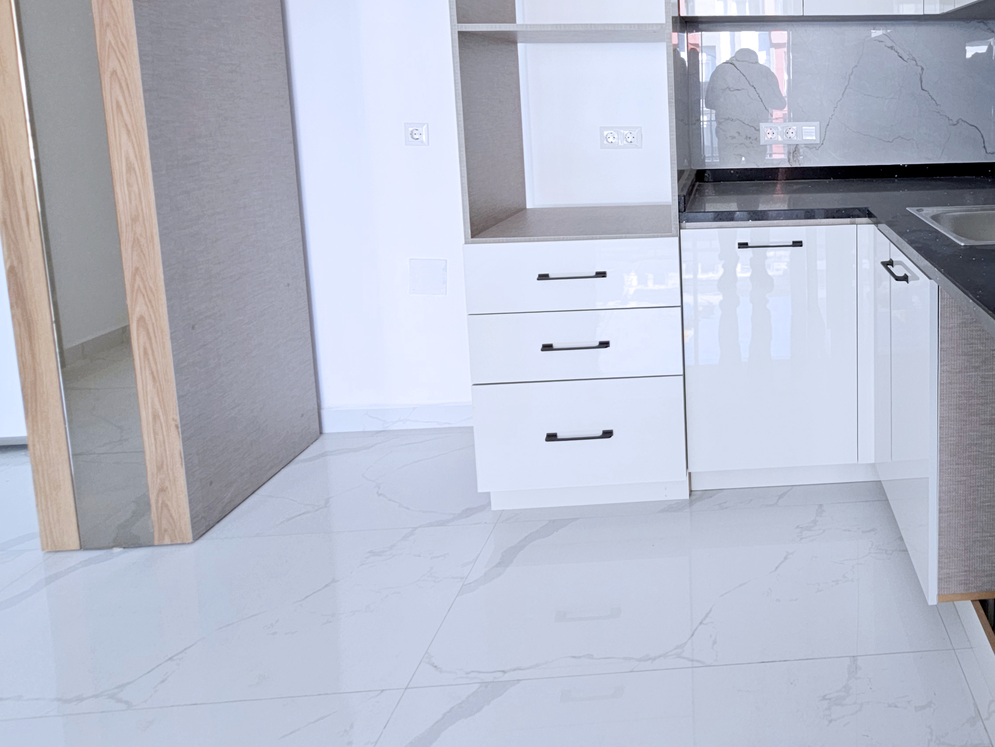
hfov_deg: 67.5
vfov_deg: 55.0
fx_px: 661
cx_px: 785
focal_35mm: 23
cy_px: 155
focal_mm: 2.2
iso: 125
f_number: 2.2
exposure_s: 1/50
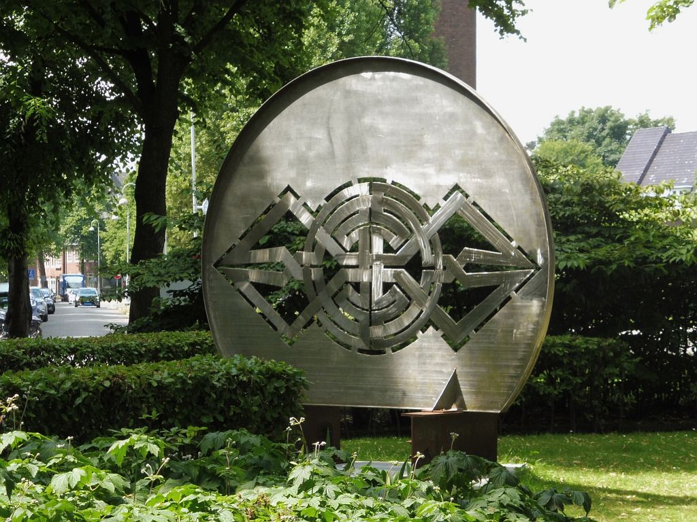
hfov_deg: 13.6
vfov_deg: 10.2
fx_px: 2920
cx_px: 348
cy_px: 261
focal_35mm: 145
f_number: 6.3
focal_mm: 25.9
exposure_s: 1/100
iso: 160
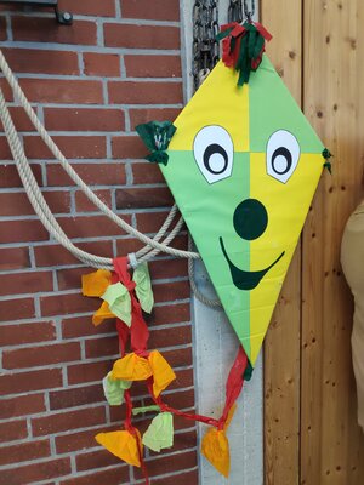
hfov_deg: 66.0
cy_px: 242
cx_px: 182
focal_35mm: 20
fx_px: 280
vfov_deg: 81.7
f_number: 1.9
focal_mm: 3.94
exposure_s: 1/100
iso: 595
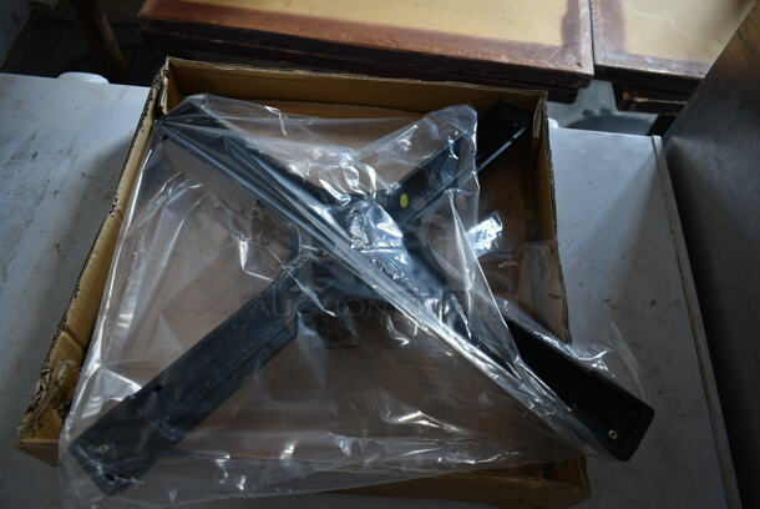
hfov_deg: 67.3
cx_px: 380
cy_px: 254
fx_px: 571
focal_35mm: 27
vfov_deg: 48.0
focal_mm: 18
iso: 140
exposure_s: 1/30
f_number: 3.5
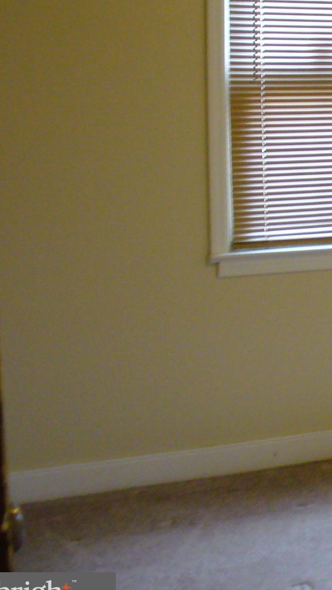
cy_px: 214
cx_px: 520
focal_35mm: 73
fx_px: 1143
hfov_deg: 15.1
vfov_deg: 28.8
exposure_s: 1/10
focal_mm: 6.1
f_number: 2.8
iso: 200
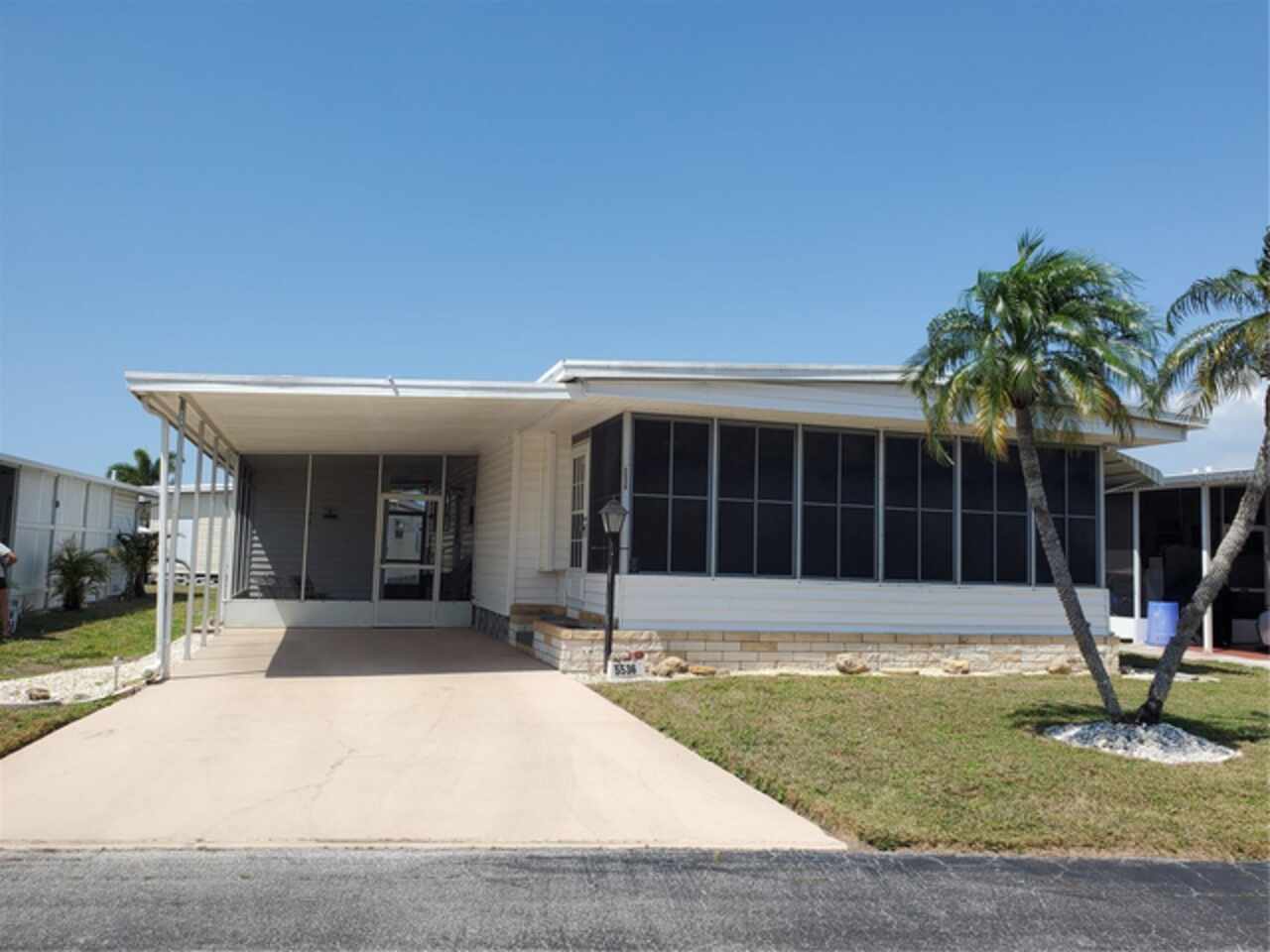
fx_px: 954
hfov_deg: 67.3
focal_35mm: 26
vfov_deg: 53.1
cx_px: 635
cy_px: 476
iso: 50
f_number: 2.4
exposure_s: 1/1785
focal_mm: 4.3
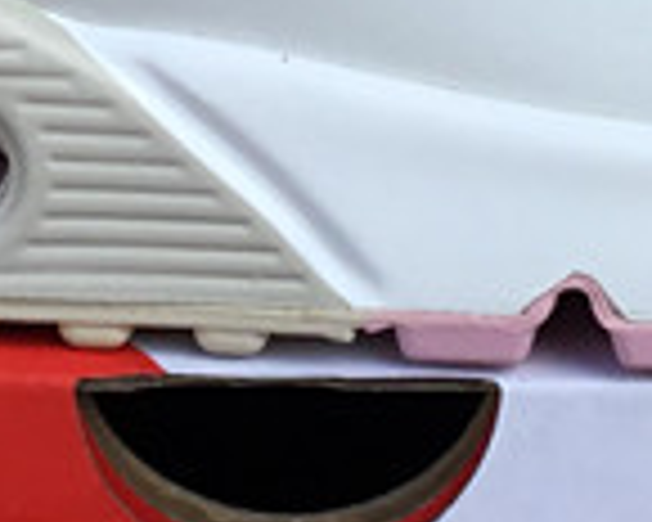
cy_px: 106
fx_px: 3628
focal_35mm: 188
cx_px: 288
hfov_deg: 10.3
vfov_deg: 8.2
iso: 25
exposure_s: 1/515
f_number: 2.4
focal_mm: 3.3
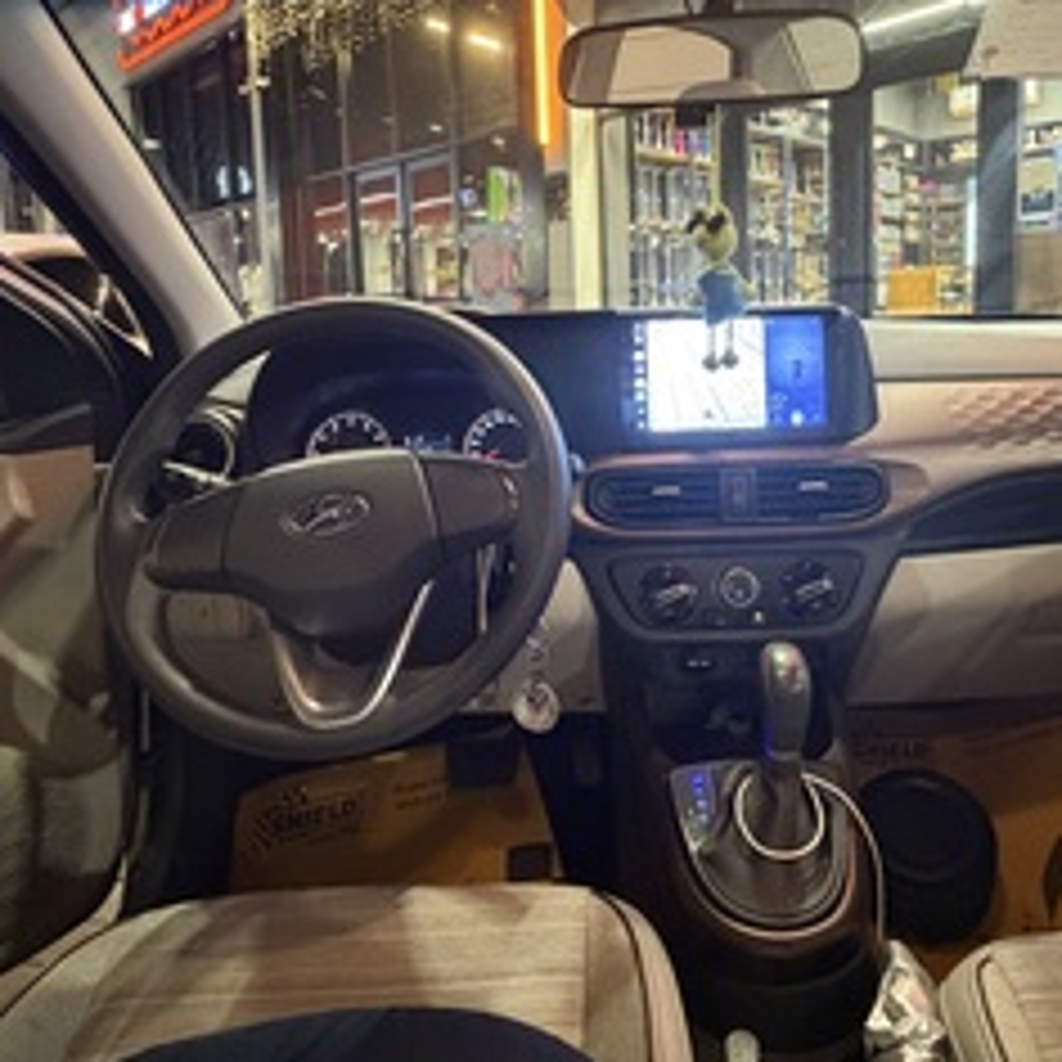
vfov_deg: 64.0
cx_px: 614
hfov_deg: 64.7
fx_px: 833
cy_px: 394
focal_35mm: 24
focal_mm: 2.22
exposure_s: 1/40
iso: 1000
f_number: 2.2
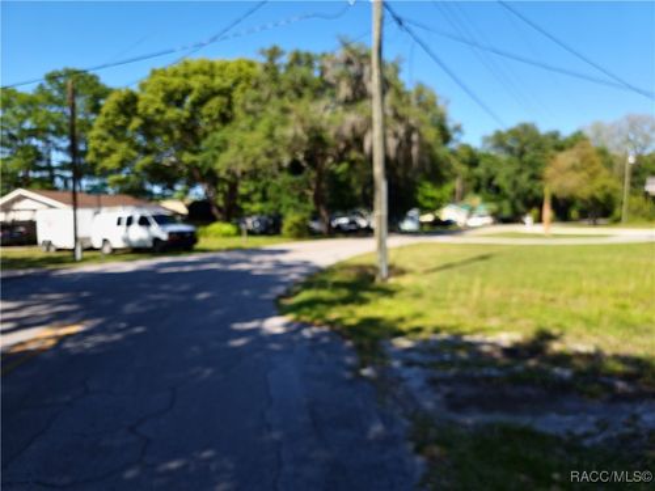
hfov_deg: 71.6
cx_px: 328
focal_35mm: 24
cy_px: 246
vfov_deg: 56.8
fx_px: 454
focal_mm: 6.7
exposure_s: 1/468
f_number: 1.8
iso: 16
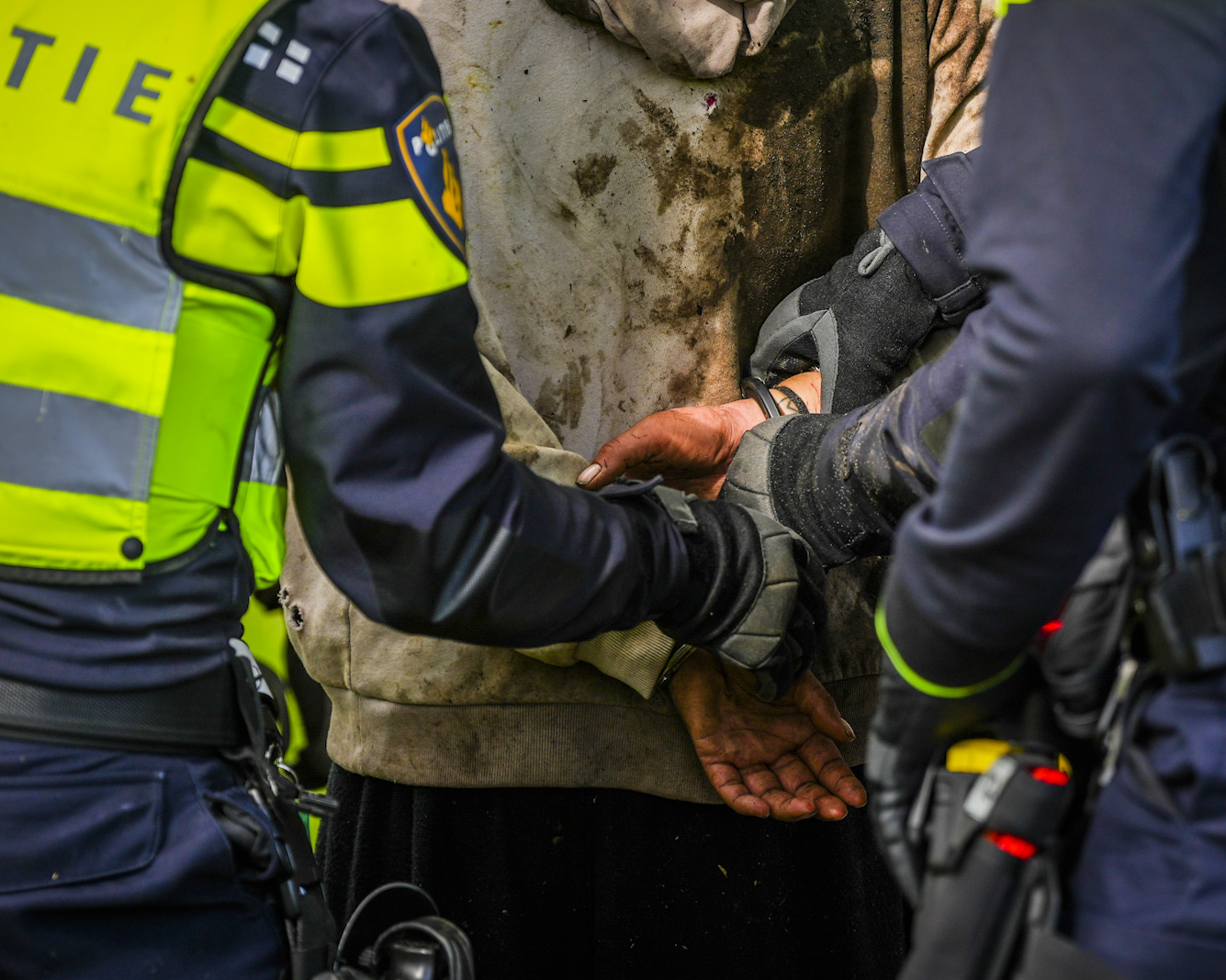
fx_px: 10777
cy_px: 439
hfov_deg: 6.5
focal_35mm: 297
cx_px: 673
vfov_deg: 5.2
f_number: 2.8
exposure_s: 1/500
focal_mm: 147
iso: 100
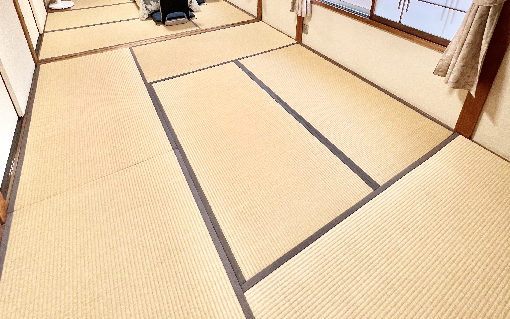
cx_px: 261
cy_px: 39
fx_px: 264
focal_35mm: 19
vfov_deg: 55.0
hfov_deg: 88.0
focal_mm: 1.57
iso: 125
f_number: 1.8
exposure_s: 1/100
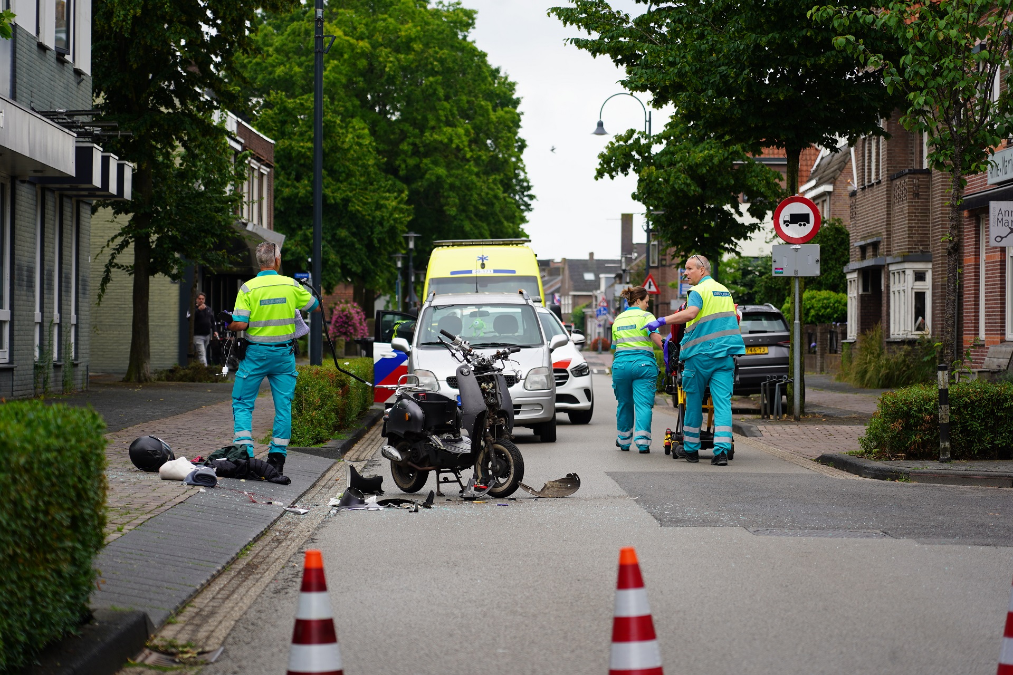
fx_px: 2954
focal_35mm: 105
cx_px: 506
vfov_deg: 13.0
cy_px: 338
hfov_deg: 19.5
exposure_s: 1/125
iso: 100
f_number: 4
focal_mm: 105
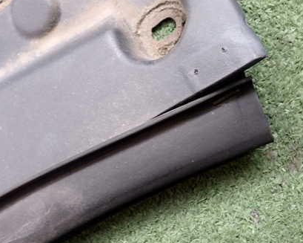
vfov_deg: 34.9
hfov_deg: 42.9
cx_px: 162
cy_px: 115
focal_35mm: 43
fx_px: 386
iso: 200
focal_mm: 5.4
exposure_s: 1/60
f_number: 2.3
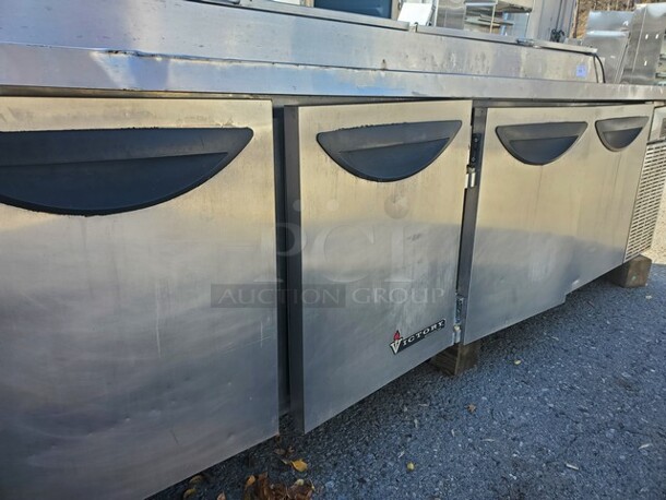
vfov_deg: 53.1
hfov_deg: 67.3
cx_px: 333
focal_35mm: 26
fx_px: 500
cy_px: 250
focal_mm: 4.3
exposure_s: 1/247
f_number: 2.4
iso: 50
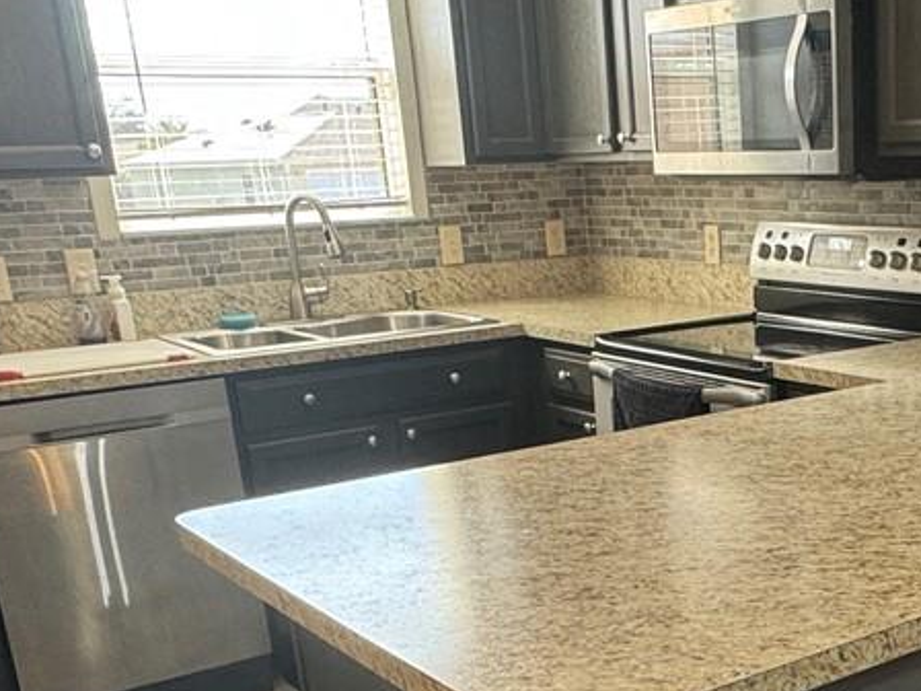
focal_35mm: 50
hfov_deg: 36.2
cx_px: 800
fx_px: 1330
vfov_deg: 28.2
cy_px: 592
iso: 200
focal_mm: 2.22
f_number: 2.2
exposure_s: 1/120
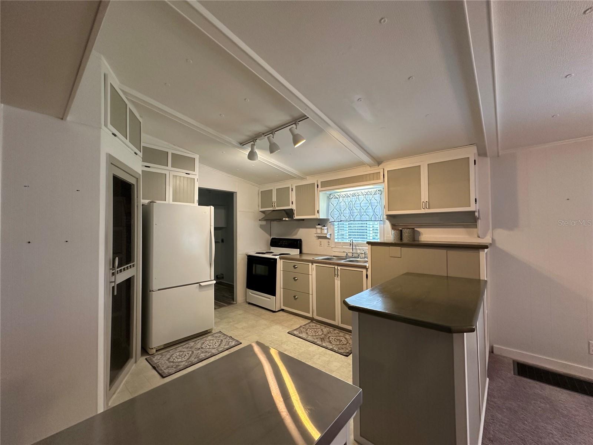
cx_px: 296
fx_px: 240
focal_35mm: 14
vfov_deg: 85.7
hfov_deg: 102.1
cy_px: 222
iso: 250
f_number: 2.2
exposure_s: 1/60
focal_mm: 2.22
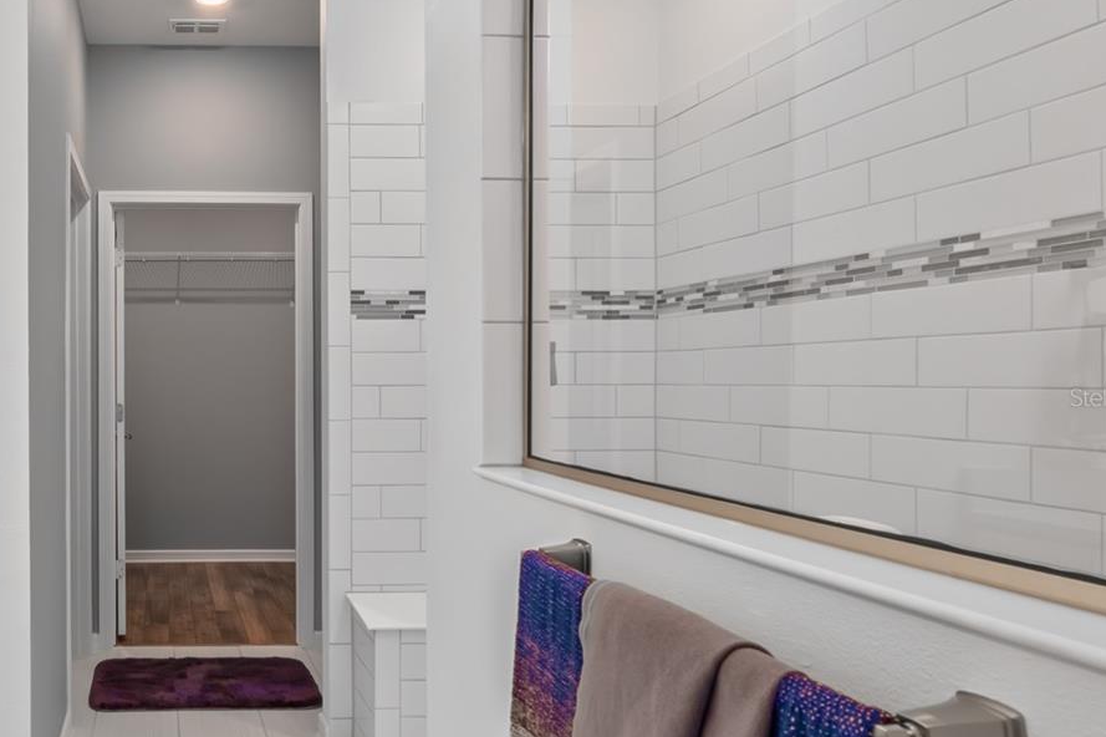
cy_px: 397
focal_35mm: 27
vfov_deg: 47.9
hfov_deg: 60.6
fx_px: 829
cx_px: 185
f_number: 9
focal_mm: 10
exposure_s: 1/13
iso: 250
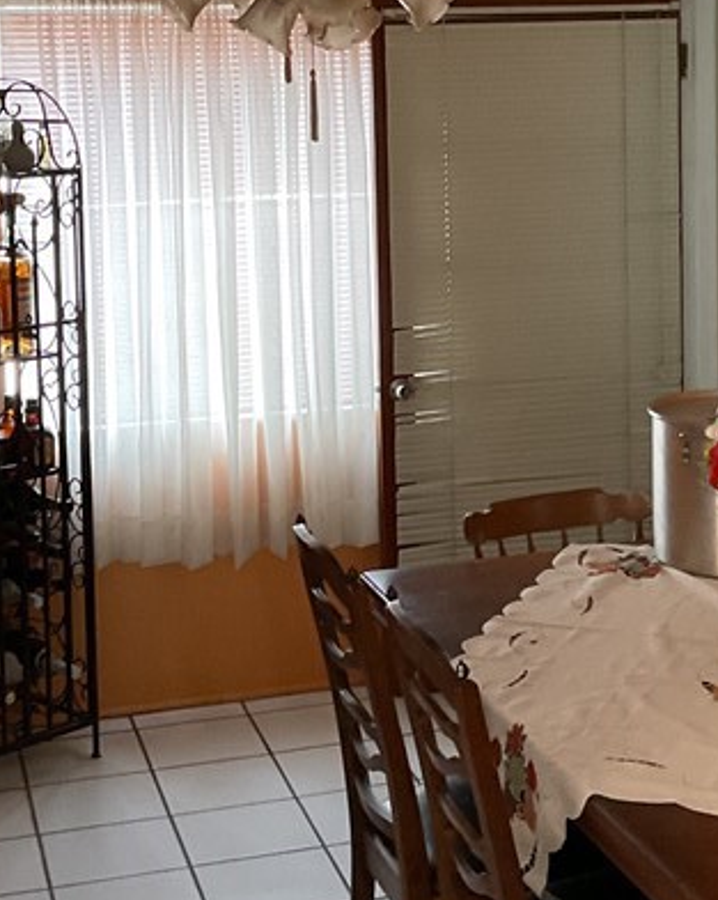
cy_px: 227
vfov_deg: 25.4
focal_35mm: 74
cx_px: 493
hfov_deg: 20.6
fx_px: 1968
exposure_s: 1/60
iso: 160
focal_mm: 3
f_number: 1.8
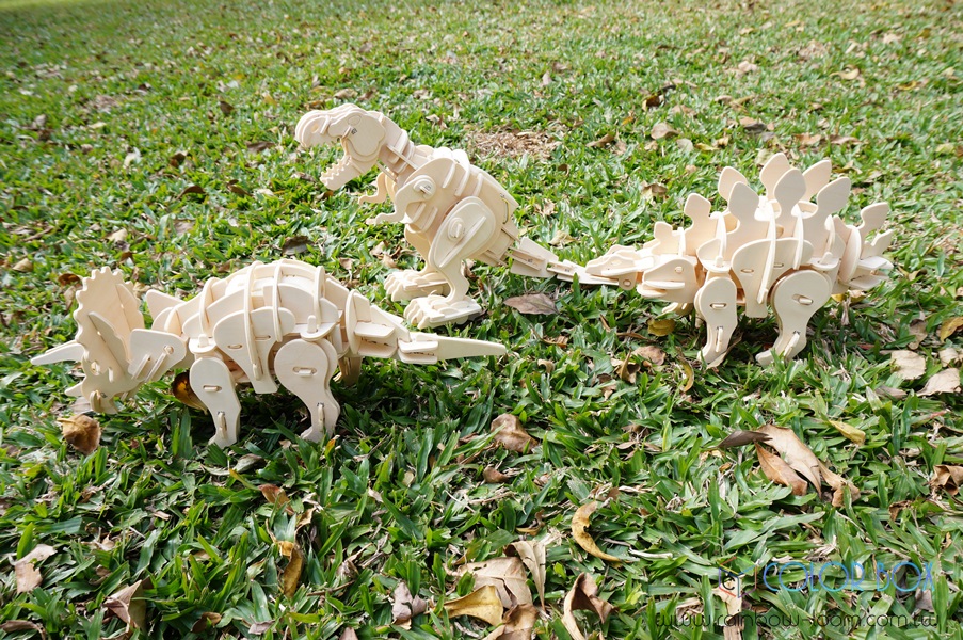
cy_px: 320
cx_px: 482
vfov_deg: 53.0
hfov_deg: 73.8
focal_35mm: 24
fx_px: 641
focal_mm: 16
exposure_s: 1/100
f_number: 8
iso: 200
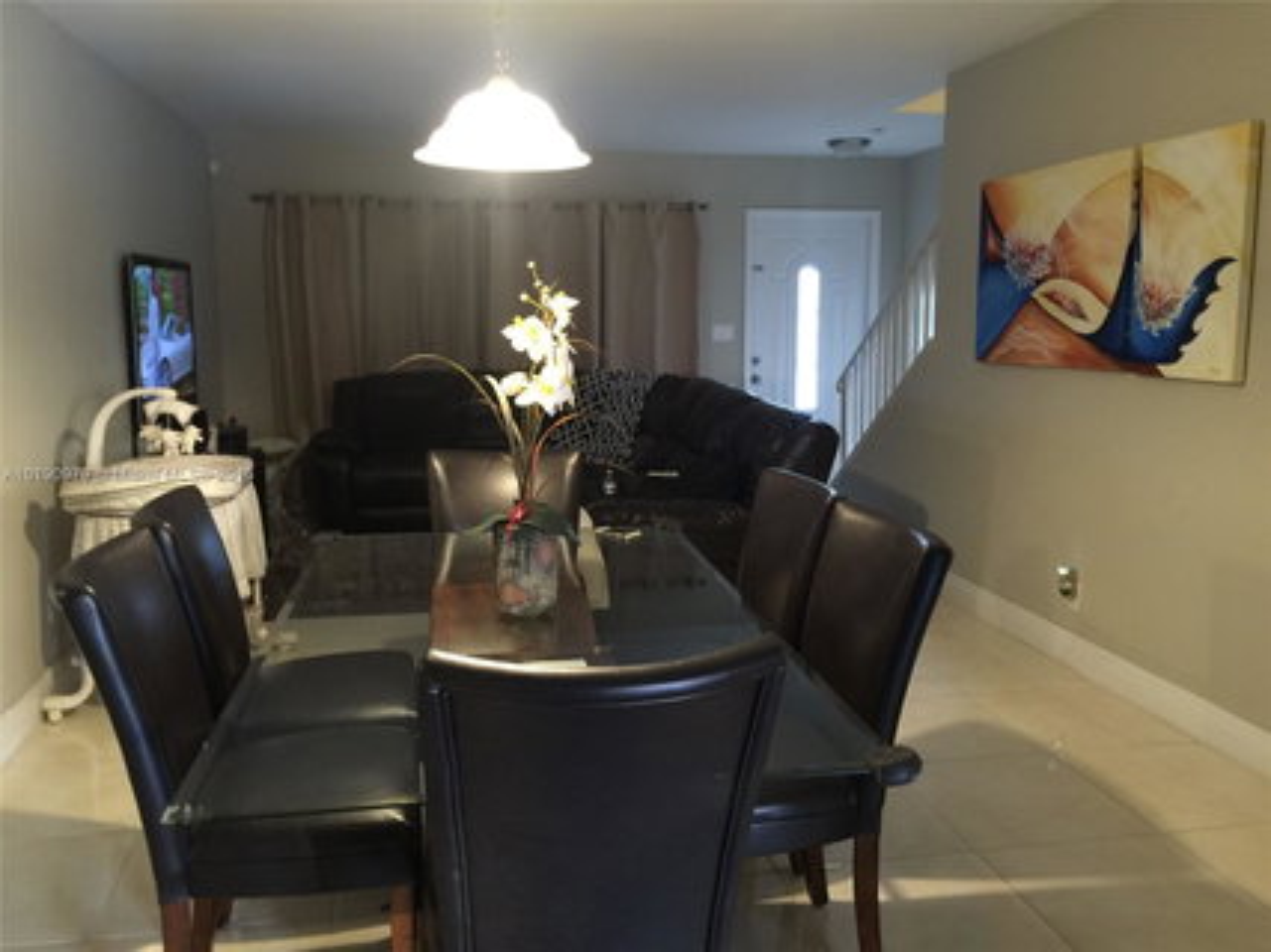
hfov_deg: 61.7
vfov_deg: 48.2
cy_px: 476
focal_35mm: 29
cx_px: 636
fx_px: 1064
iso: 80
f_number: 2.2
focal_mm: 4.15
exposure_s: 1/4
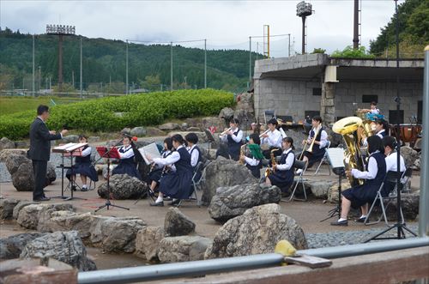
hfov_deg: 30.6
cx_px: 214
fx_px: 785
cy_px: 142
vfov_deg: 20.5
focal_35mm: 66
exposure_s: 1/320
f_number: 8
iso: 320
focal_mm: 44
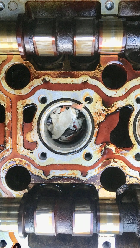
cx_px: 70
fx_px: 218
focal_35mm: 33
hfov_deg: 35.6
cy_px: 119
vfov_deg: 59.5
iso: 160
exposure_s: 1/30
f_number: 2.2
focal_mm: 4.15
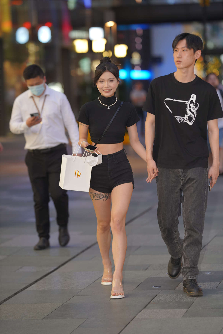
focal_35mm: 135
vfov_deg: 15.2
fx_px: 1254
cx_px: 112
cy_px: 167
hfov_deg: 10.2
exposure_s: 1/200
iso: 1000
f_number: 2.2
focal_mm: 135
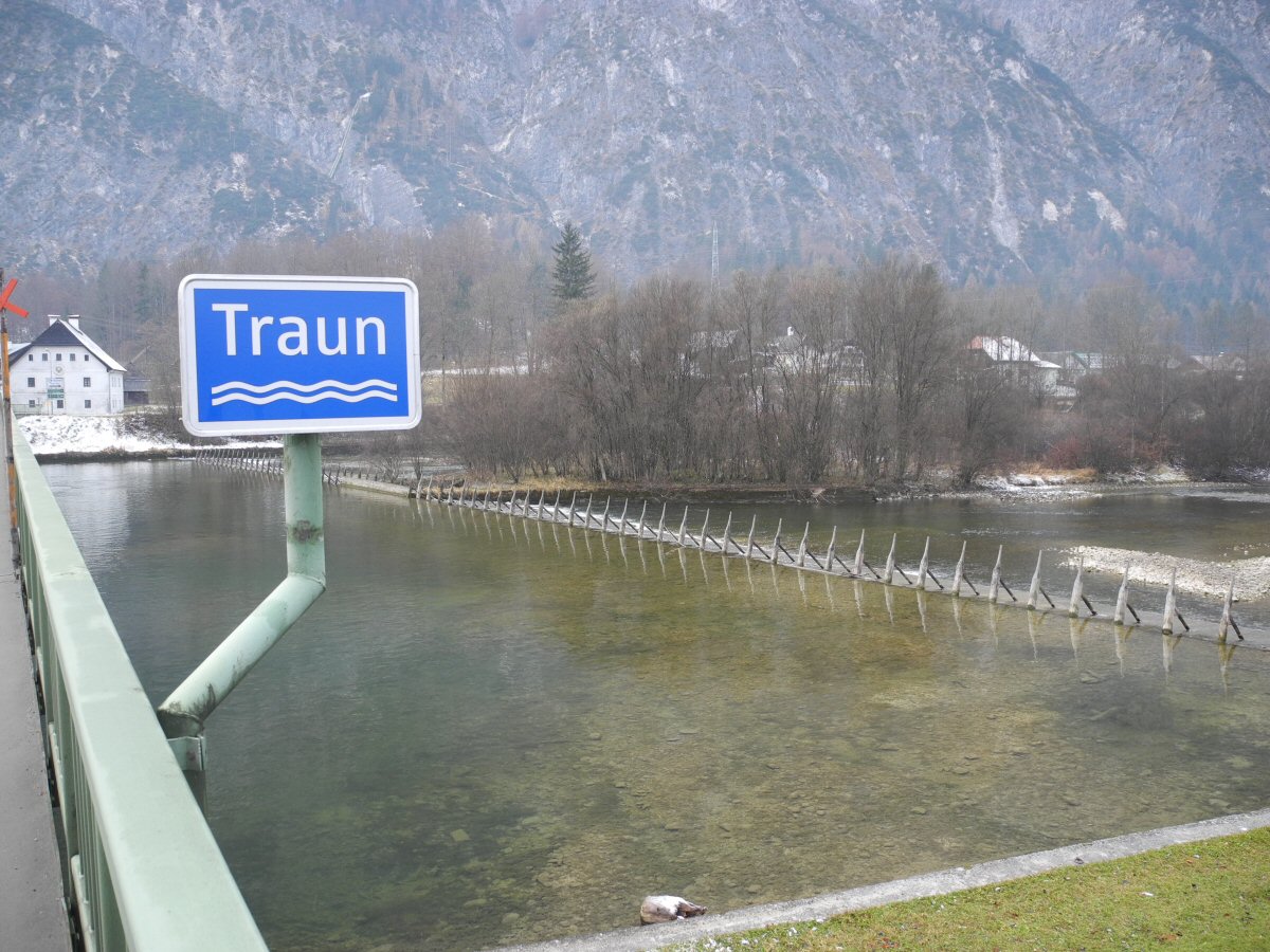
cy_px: 476
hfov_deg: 63.4
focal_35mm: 28
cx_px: 635
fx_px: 1027
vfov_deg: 49.7
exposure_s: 1/128
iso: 100
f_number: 2.8
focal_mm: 6
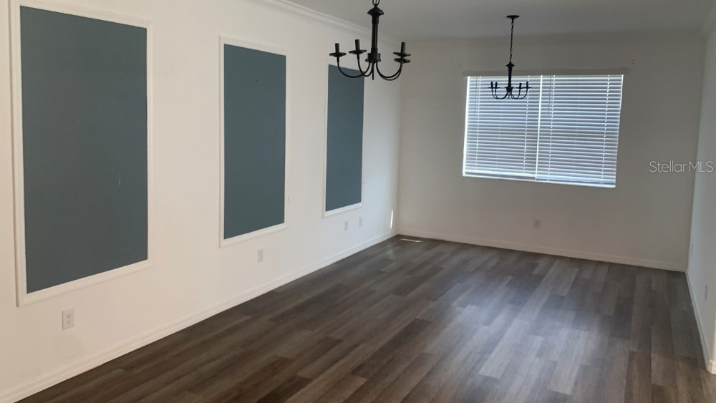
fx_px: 551
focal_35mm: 29
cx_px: 350
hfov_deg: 66.0
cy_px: 166
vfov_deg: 40.1
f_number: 1.8
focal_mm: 4.25
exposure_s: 1/60
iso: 100
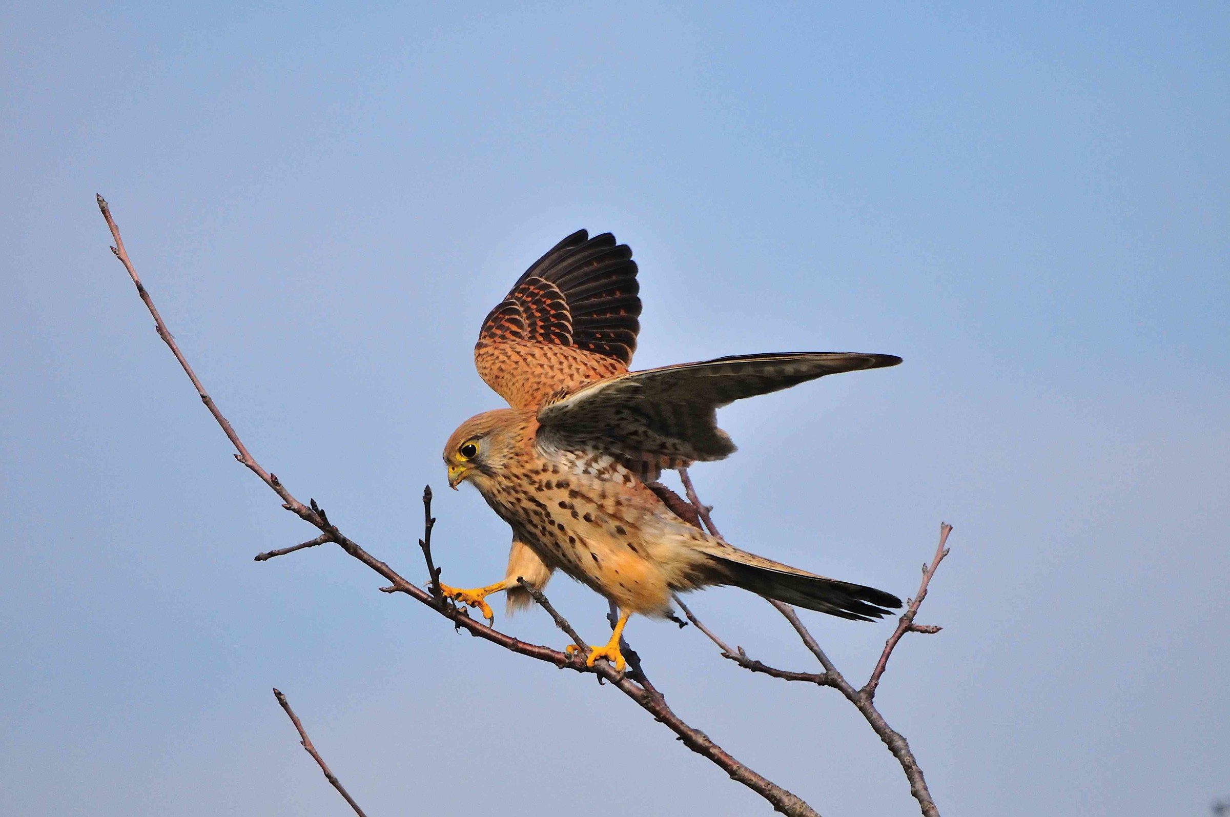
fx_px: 30712
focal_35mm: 900
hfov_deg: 2.3
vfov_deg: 1.5
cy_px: 408
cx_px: 615
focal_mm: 600
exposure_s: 1/3200
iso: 800
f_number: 6.3
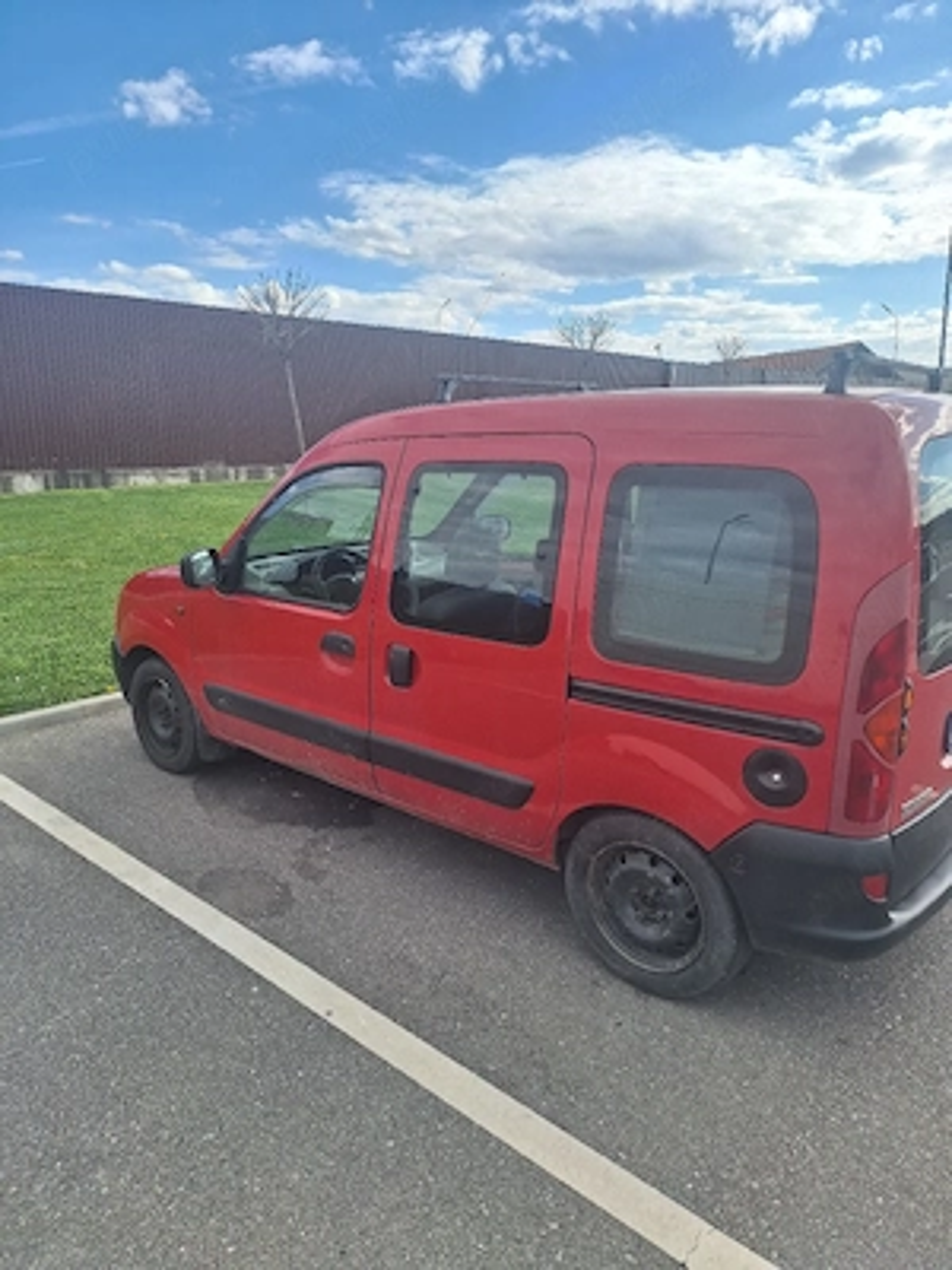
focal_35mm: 23
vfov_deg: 73.9
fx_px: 843
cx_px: 476
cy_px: 635
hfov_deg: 58.9
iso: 40
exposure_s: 1/2000
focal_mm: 5.54
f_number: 1.8
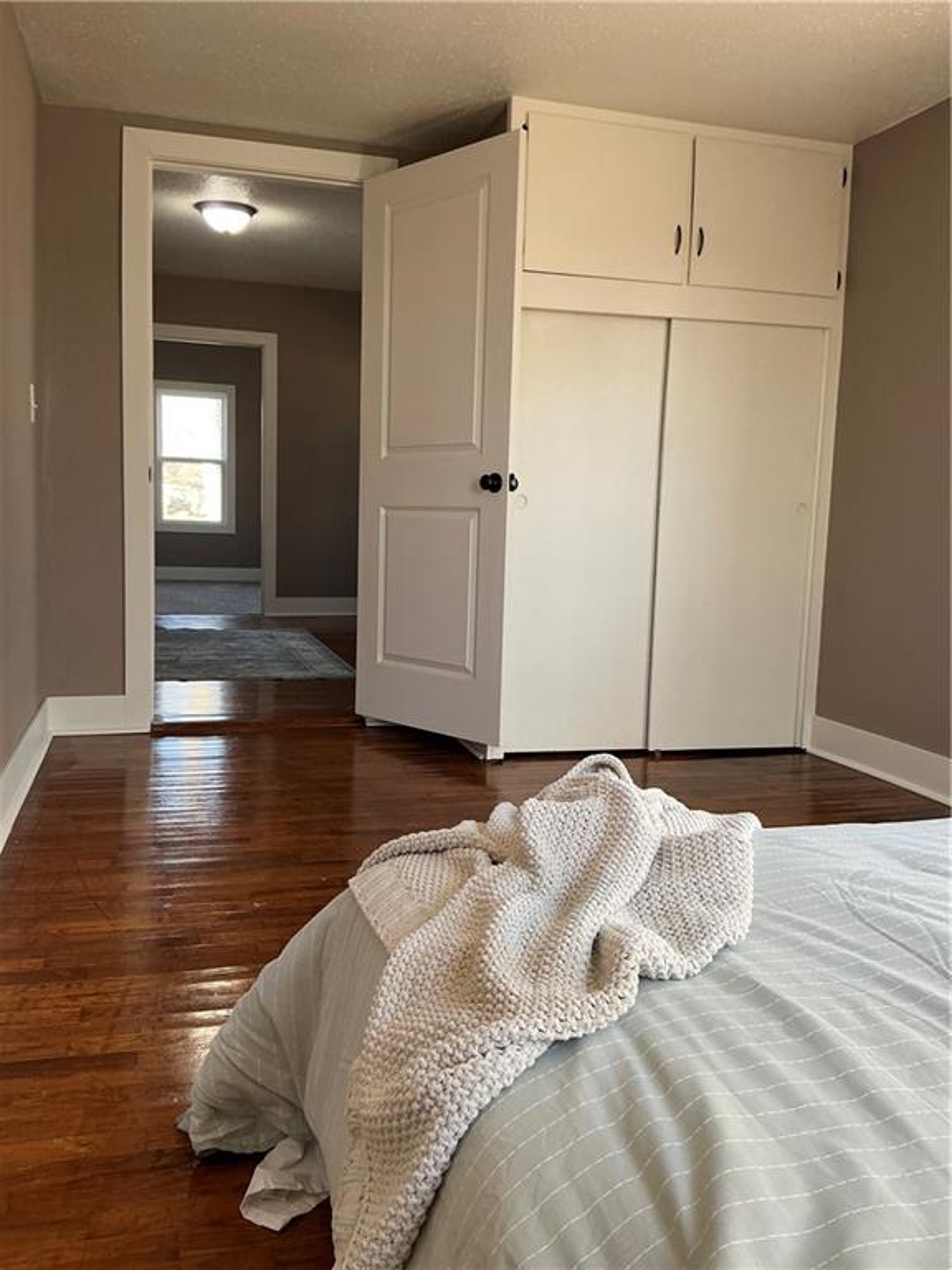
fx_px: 1027
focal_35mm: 28
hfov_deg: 49.7
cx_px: 476
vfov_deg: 63.4
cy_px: 635
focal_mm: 3
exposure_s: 1/60
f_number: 1.8
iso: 50
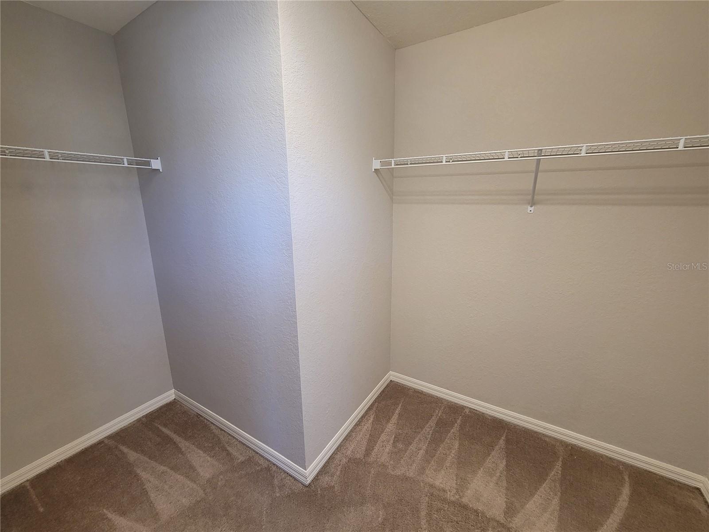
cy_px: 266
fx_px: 266
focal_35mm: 13
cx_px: 354
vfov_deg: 89.9
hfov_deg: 106.2
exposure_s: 1/60
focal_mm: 2.2
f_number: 2.2
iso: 160
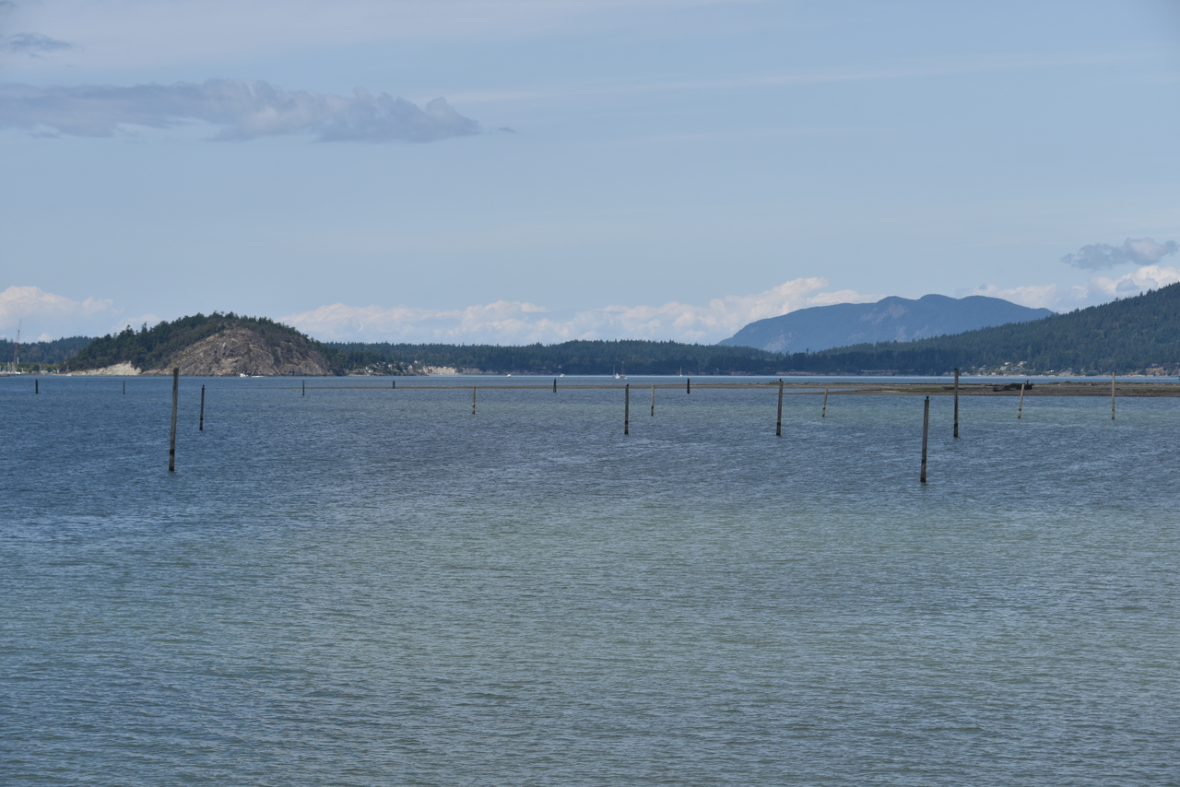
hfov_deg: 20.8
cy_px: 394
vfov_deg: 14.0
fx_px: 3213
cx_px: 590
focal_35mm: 98
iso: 100
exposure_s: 1/400
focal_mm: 98
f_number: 10
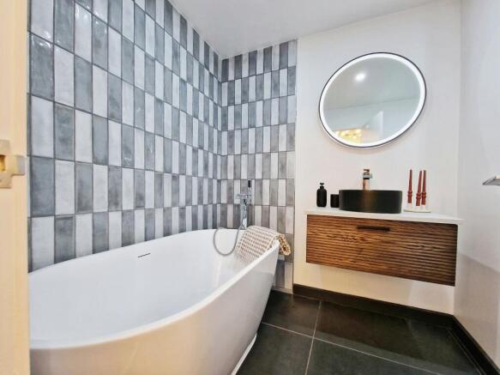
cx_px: 250
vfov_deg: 89.9
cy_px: 188
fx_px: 188
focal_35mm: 13
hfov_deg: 106.2
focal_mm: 2.2
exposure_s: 1/50
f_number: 2.2
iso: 160
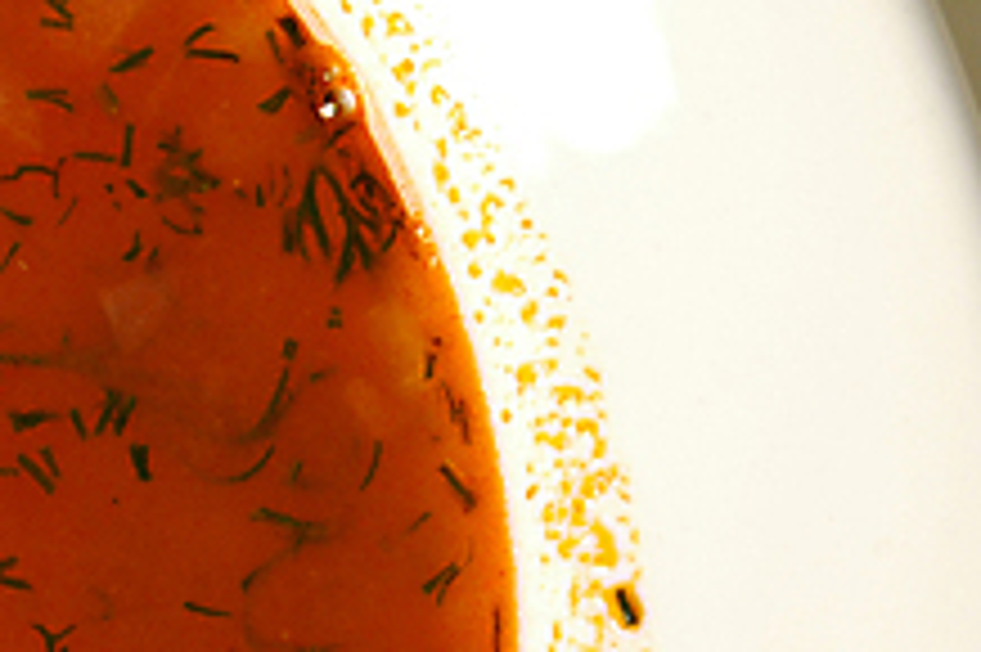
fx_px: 9013
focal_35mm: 331
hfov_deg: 6.2
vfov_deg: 4.1
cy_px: 670
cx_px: -32
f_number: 9.5
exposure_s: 1/125
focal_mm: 80
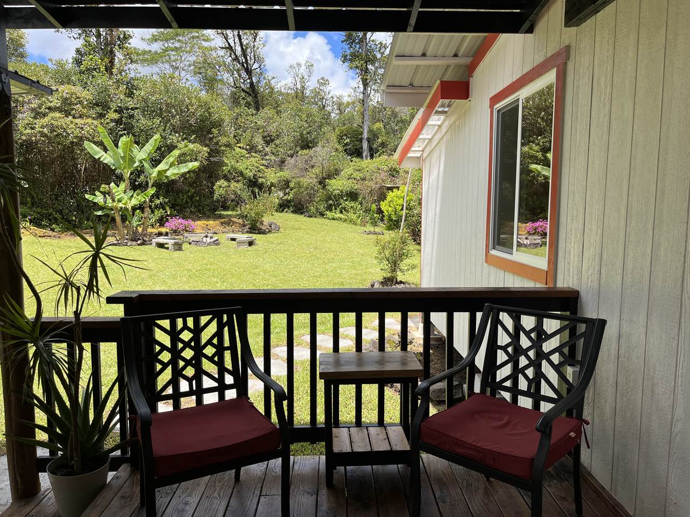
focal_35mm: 26
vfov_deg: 53.1
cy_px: 258
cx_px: 345
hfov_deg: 67.3
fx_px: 518
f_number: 1.6
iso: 50
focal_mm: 5.1
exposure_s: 1/1647
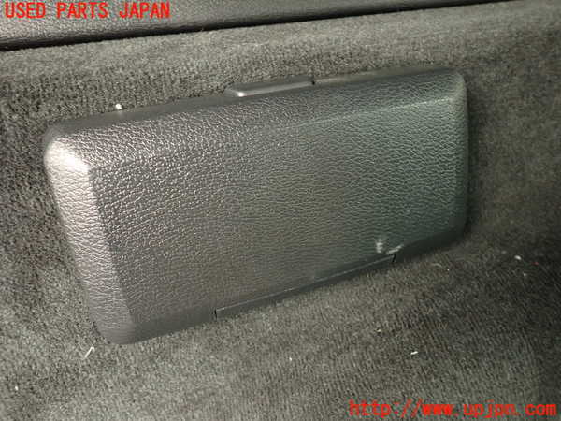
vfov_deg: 54.9
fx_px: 405
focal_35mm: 25
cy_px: 210
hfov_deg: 69.4
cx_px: 280
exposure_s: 1/30
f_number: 2
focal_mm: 4.5
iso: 320
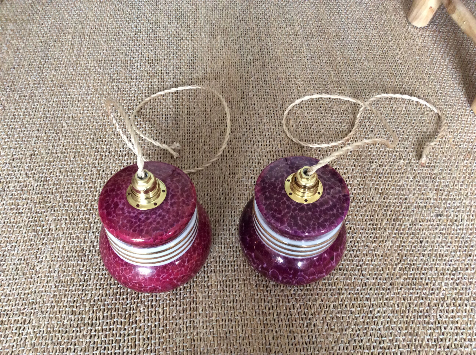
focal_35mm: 32
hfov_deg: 56.9
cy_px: 178
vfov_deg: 44.1
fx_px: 439
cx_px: 238
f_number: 2.4
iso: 200
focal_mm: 3.3
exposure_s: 1/25
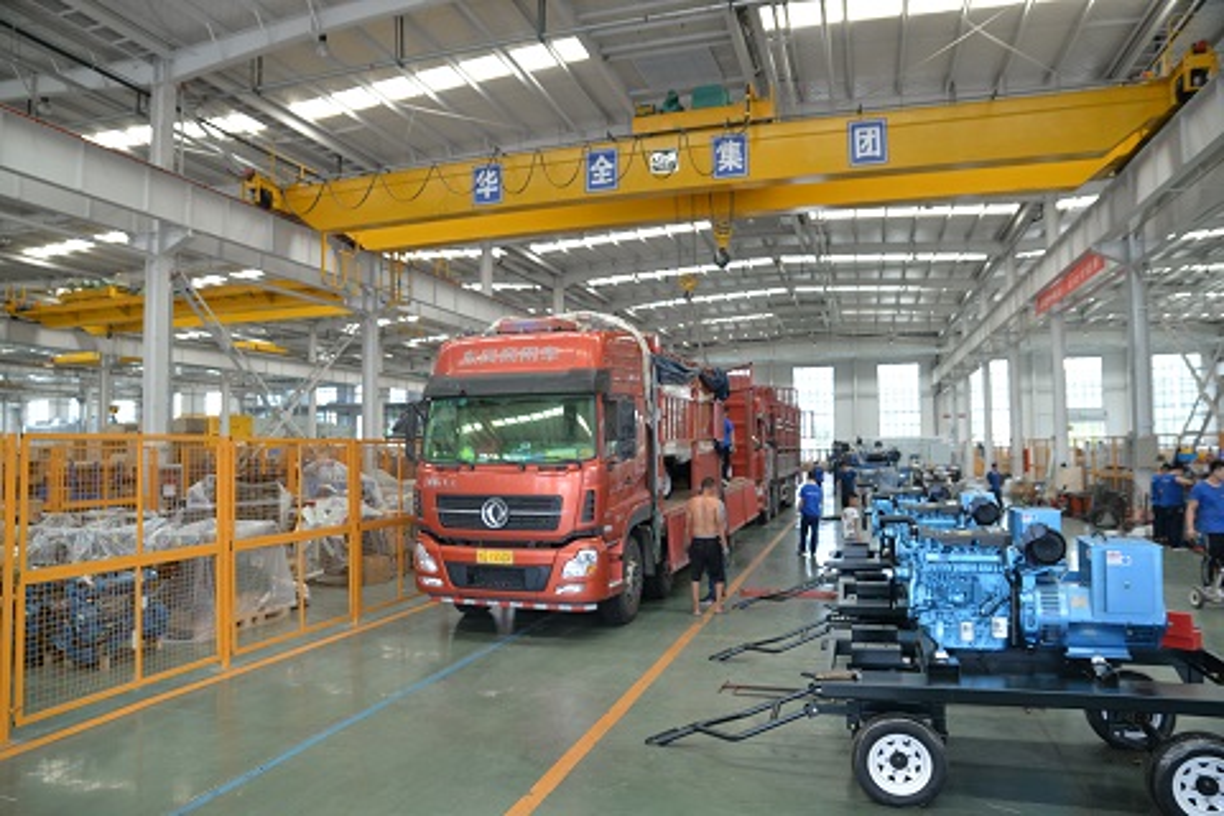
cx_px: 612
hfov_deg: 73.7
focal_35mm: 24
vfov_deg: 53.1
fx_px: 816
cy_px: 408
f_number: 3.2
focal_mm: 24
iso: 640
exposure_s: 1/40
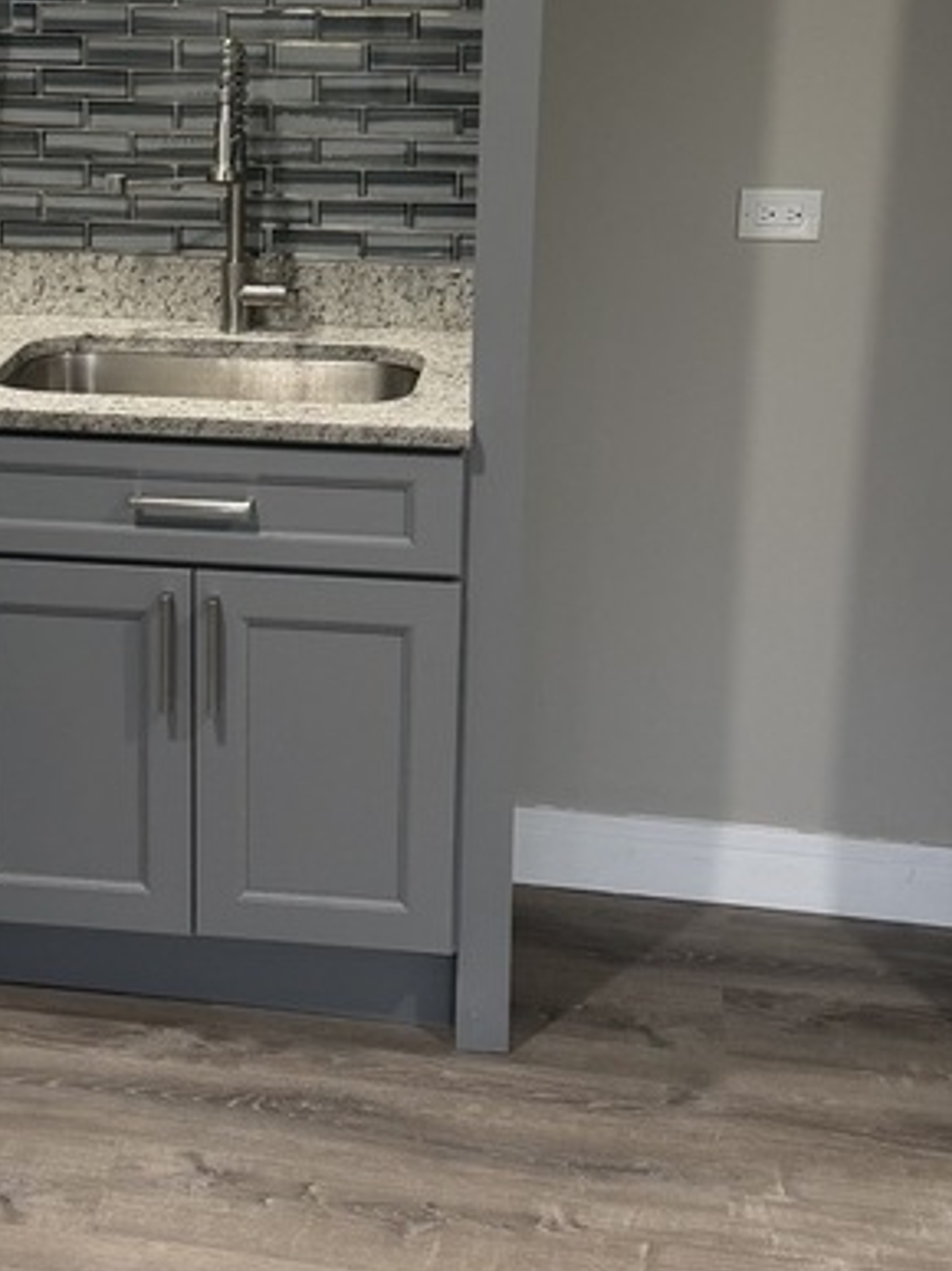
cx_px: 210
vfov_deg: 28.9
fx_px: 2458
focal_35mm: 67
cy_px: 483
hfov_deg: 21.7
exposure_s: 1/60
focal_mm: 6.76
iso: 125
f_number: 1.78
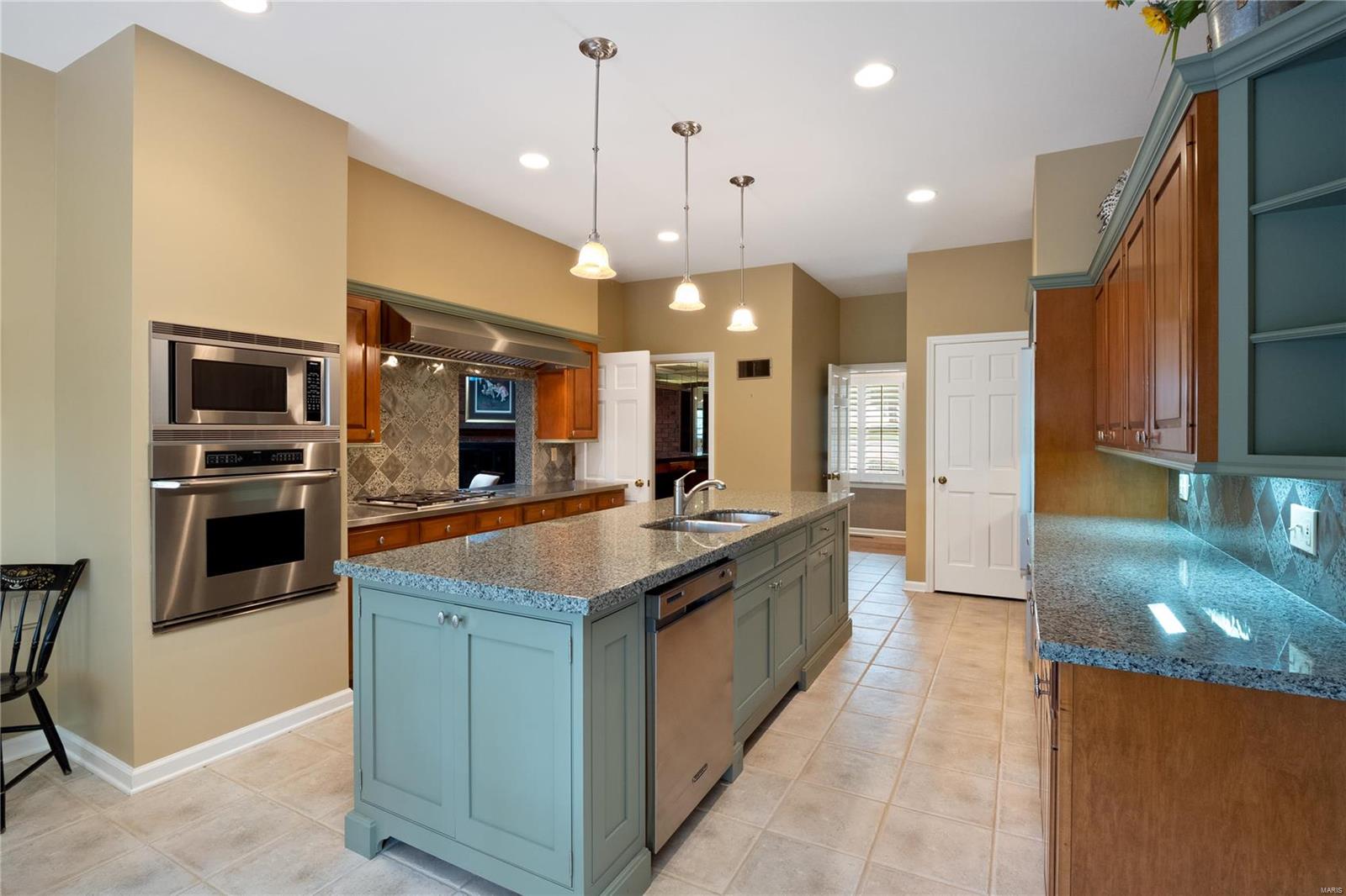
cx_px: 673
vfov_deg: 73.7
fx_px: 598
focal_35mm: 16
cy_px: 448
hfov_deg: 96.7
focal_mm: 8
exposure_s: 1/2.5
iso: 400
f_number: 8
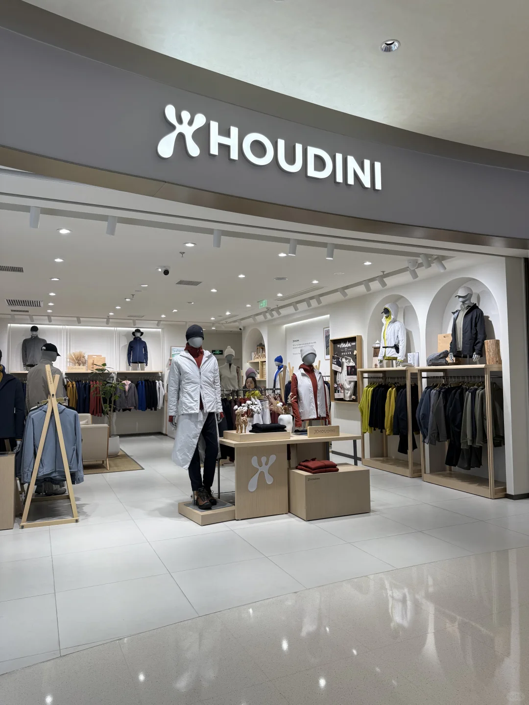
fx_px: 489
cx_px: 264
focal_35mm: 24
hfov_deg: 56.8
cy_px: 352
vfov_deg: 71.6
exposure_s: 1/303
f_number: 1.78
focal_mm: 6.76
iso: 100
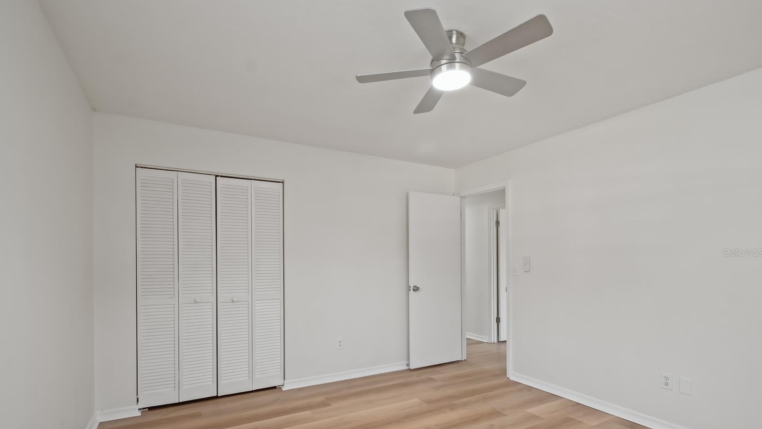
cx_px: 379
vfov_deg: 61.9
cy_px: 252
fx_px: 354
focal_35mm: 18
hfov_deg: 94.2
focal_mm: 11
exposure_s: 1/4
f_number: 9
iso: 250
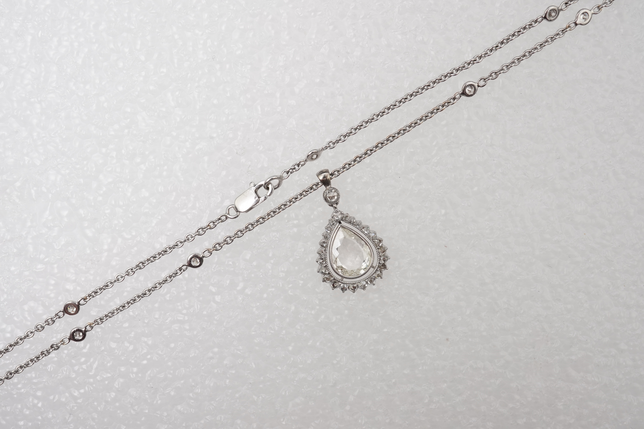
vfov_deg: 29.9
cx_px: 322
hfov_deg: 43.6
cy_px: 214
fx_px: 805
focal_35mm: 45
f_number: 20
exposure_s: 1/125
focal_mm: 30
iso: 500
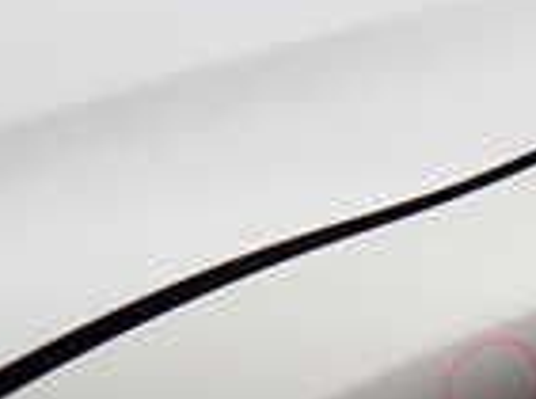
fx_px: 1977
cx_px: -141
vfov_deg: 11.5
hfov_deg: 14.8
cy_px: 76
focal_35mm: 128
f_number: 9
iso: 100
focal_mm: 5.4
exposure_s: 1/250
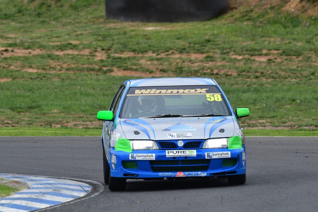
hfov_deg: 2.7
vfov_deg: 1.8
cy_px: 106
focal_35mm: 750
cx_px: 159
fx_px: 6627
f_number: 11
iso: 1000
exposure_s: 1/640
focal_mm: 500
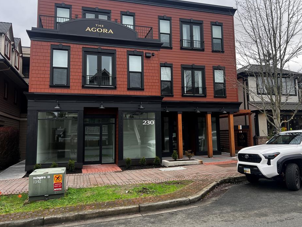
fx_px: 253
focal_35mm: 29
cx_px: 151
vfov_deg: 48.2
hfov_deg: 61.6
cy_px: 103
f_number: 1.5
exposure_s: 1/349
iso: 50
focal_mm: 5.7
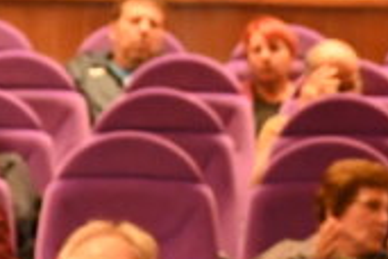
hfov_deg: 7.1
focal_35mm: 287
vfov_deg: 4.6
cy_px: 758
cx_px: 429
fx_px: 3093
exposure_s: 1/60
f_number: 5.3
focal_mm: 48
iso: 9000
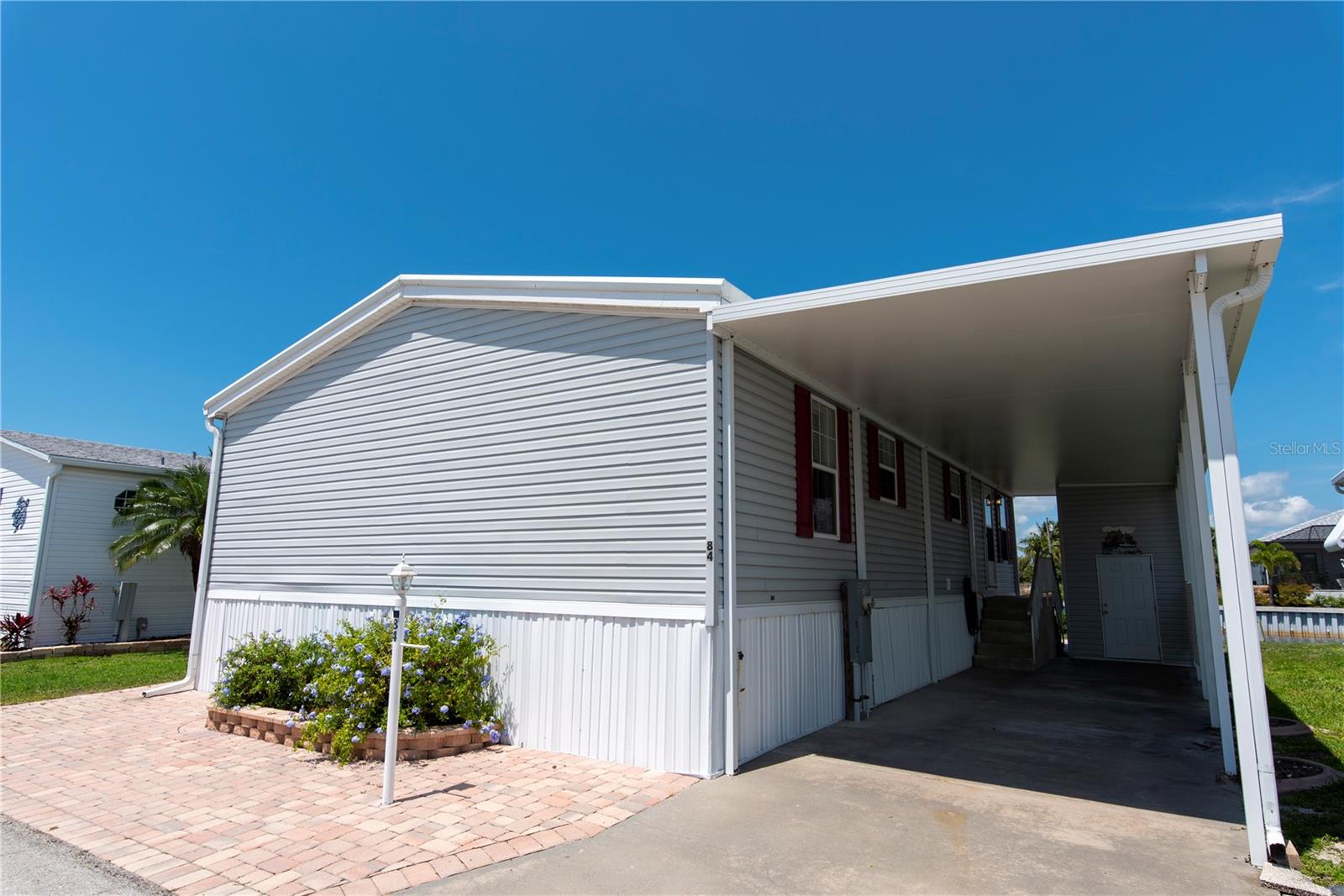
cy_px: 448
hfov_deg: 84.0
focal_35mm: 20
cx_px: 672
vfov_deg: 61.9
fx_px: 747
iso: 100
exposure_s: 1/500
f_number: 11
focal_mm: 20
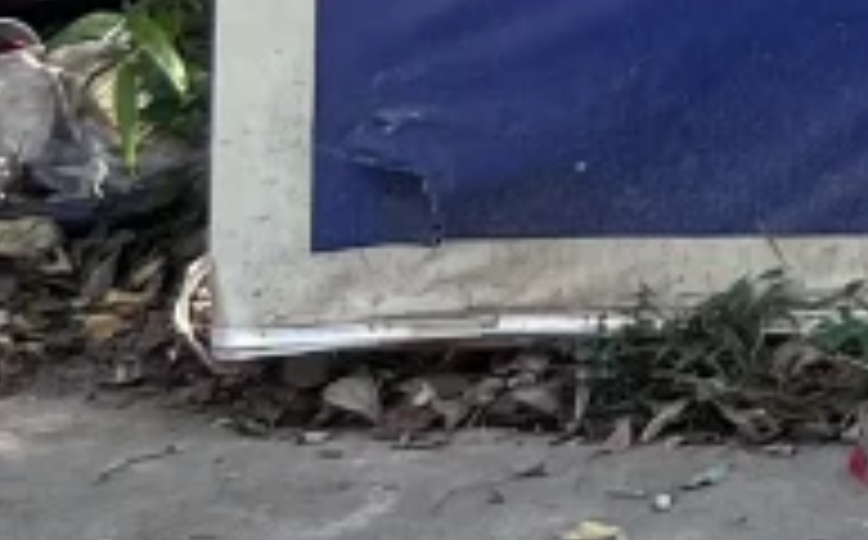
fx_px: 4866
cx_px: 2582
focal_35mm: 206
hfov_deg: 8.5
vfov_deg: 5.9
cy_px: -1084
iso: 40
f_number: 1.5
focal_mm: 5.7
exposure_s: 1/266
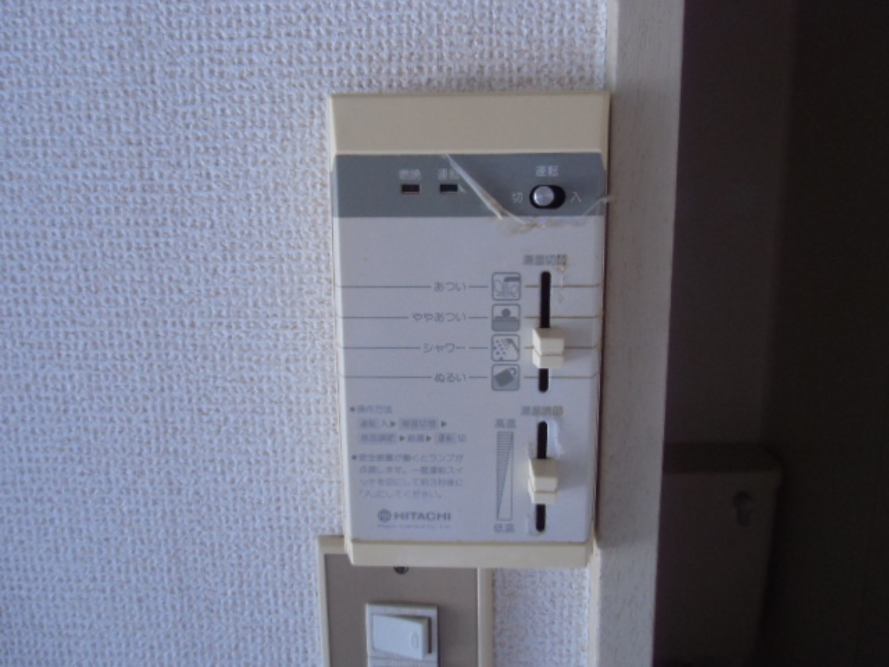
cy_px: 334
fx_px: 616
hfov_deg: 71.6
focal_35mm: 24
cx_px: 444
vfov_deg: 56.8
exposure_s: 1/60
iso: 400
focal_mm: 4.24
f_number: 3
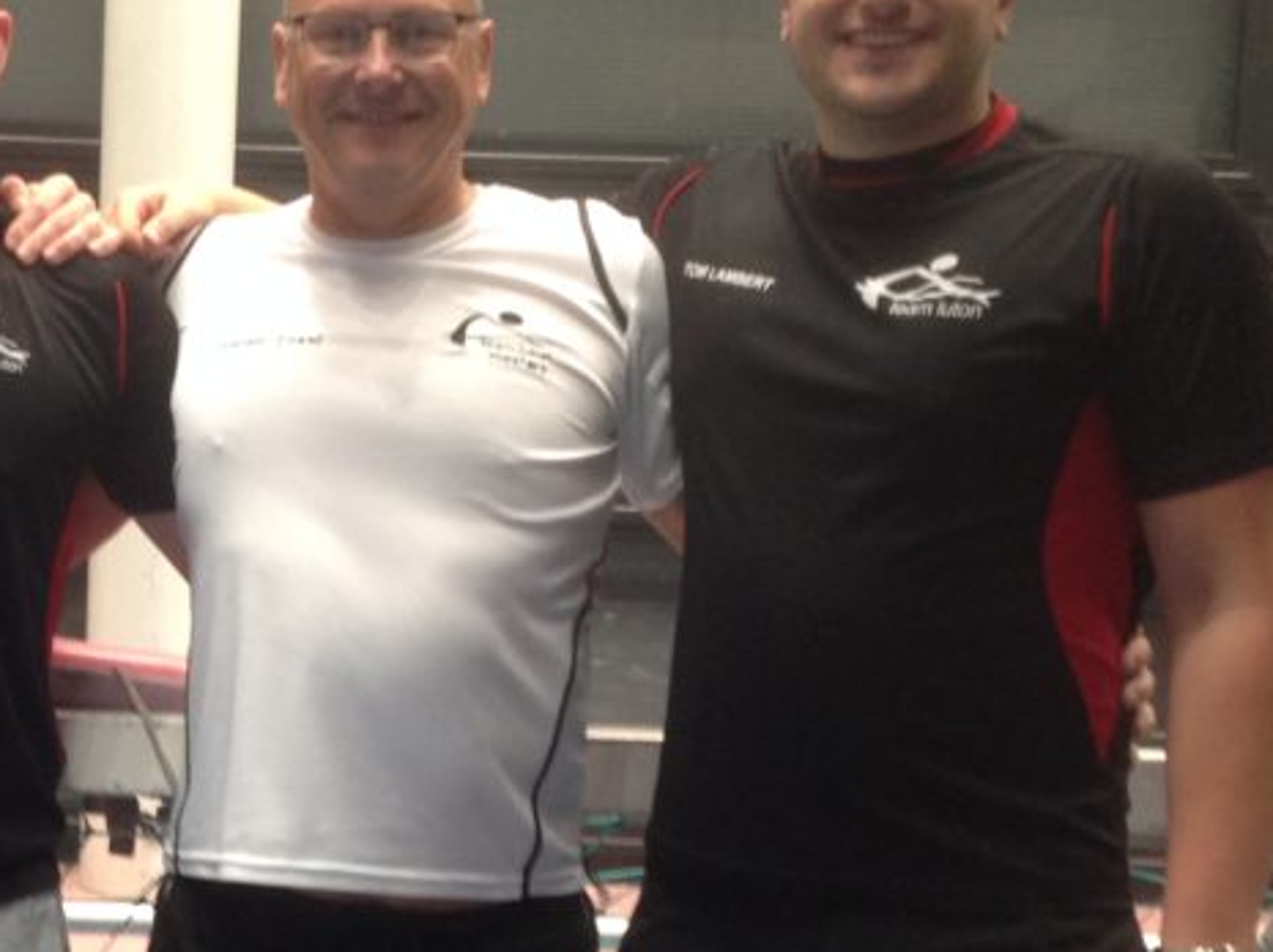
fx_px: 2829
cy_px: 715
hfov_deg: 24.7
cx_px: 162
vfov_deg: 19.0
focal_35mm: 77
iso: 125
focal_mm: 4.28
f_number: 2.4
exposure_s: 1/15
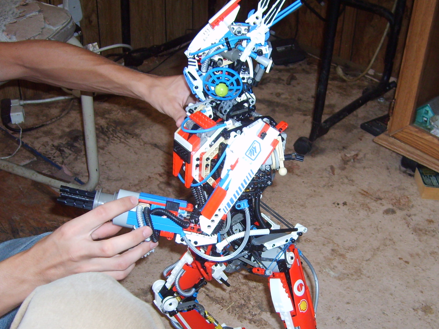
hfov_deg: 38.7
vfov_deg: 29.6
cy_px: 203
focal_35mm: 49
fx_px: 621
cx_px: 267
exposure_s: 1/45
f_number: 2.8
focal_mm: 5.8
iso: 100
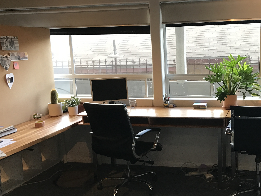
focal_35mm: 44
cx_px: 191
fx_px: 332
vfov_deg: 32.7
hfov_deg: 41.8
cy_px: 120
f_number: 1.8
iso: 25
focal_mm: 3.99
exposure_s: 1/30
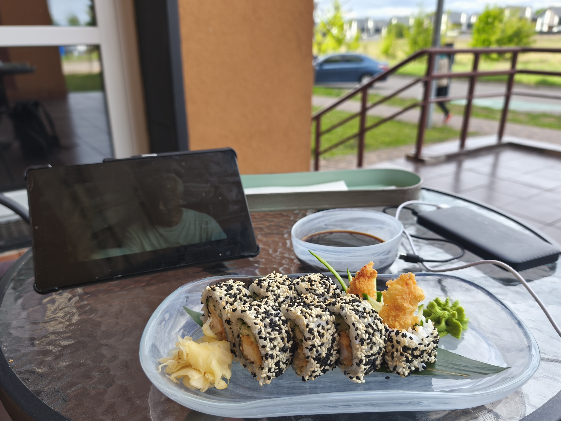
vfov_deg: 53.0
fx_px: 421
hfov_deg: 67.3
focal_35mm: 26
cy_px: 234
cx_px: 283
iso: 64
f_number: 1.65
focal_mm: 6.18
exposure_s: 1/99.9
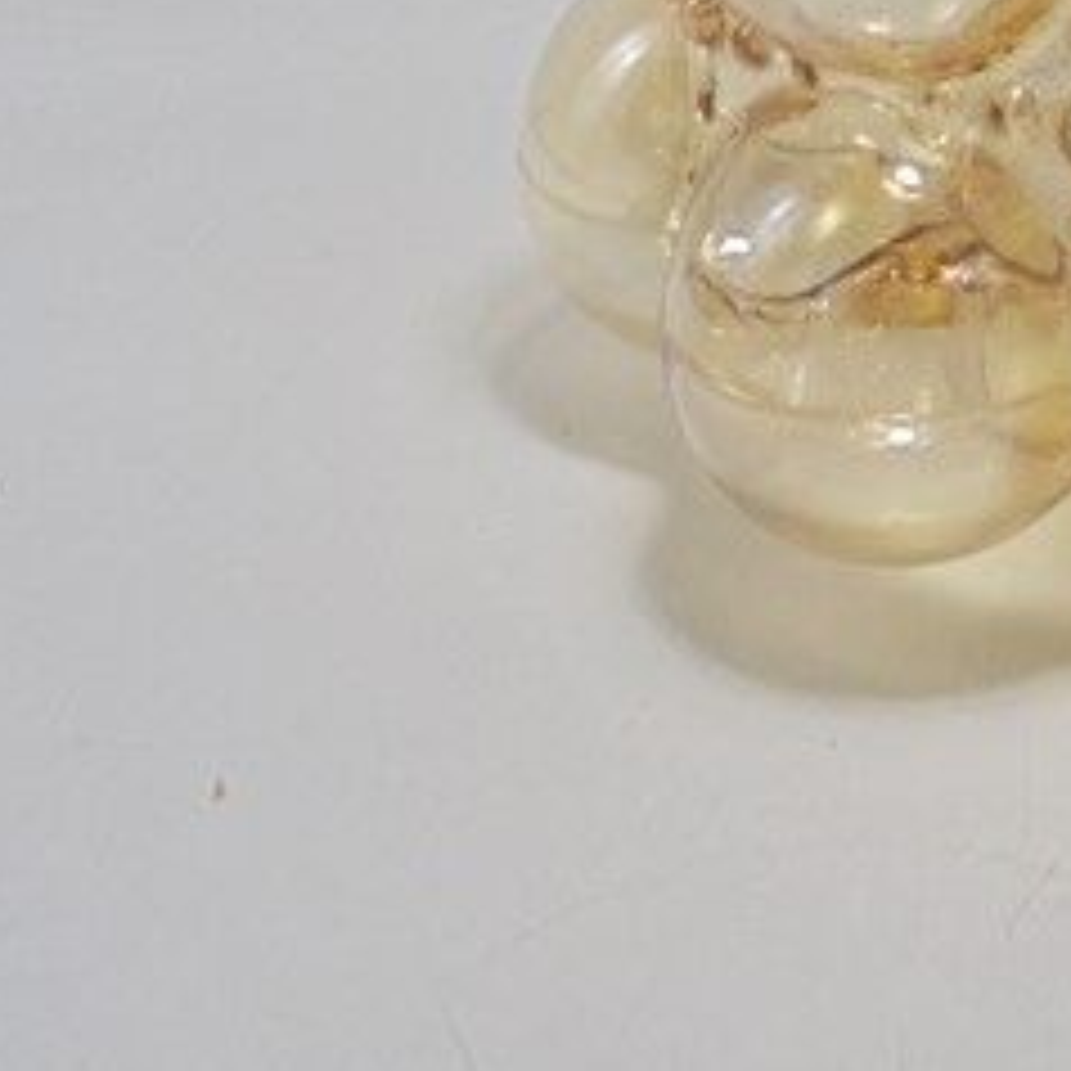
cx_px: 1204
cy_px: -886
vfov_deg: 15.3
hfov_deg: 17.3
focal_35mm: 97
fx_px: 3395
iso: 100
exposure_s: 1/40
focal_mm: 5.3
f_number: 3.7
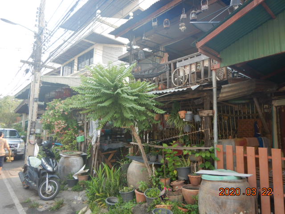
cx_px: 142
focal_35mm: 24
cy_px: 107
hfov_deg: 71.6
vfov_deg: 56.8
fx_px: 198
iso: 125
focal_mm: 4.3
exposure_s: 1/160
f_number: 2.8
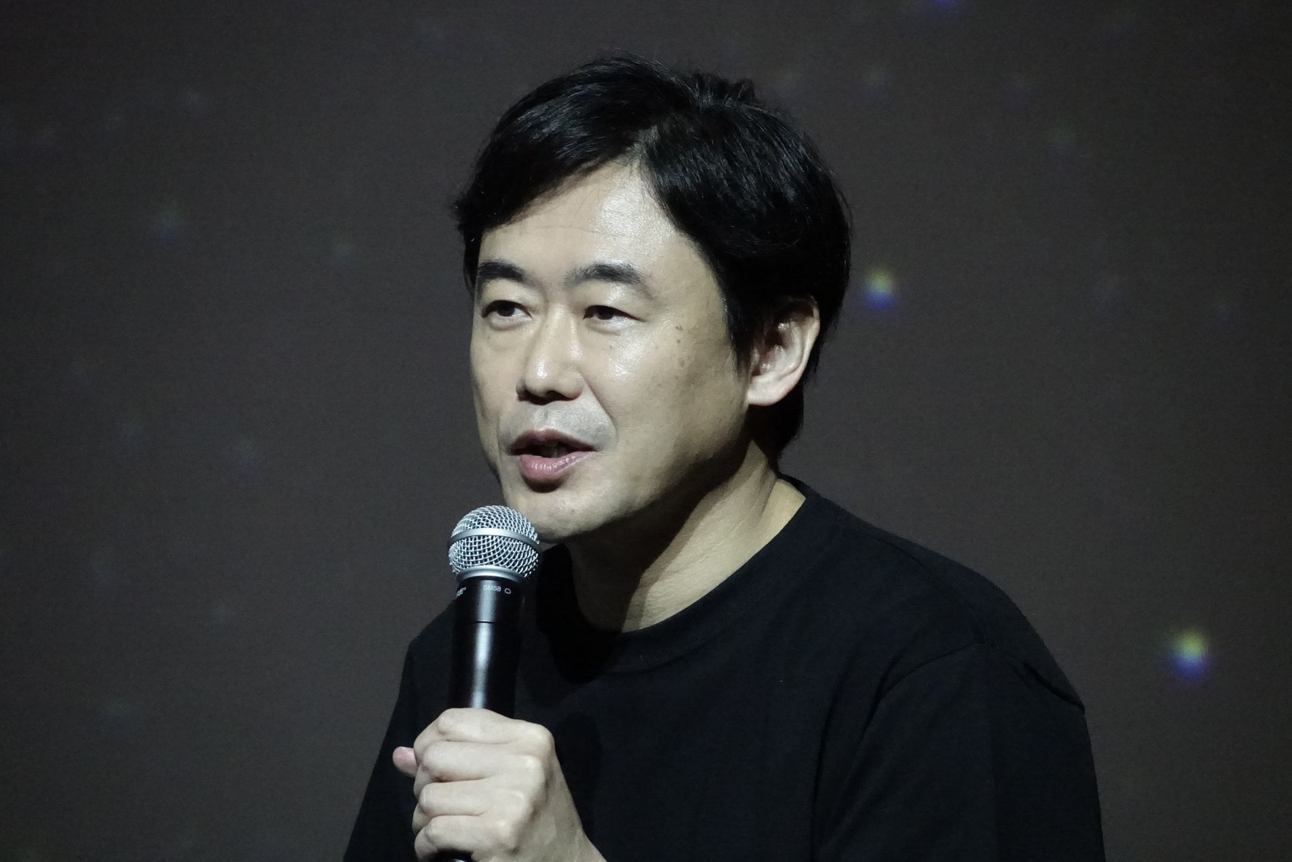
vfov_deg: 3.8
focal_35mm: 361
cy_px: 431
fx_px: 12955
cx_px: 646
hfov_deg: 5.7
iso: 6400
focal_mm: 132.24
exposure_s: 1/320
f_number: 4
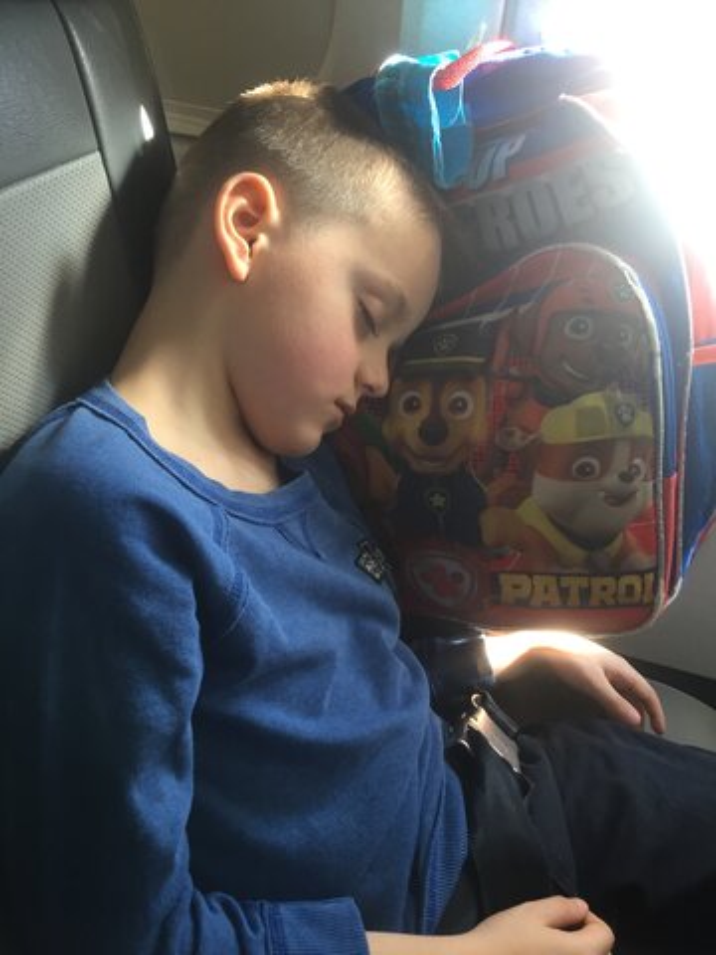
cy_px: 478
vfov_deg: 61.7
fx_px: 800
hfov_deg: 48.2
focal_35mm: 29
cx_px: 358
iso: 80
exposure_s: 1/30
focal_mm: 4.15
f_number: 2.2
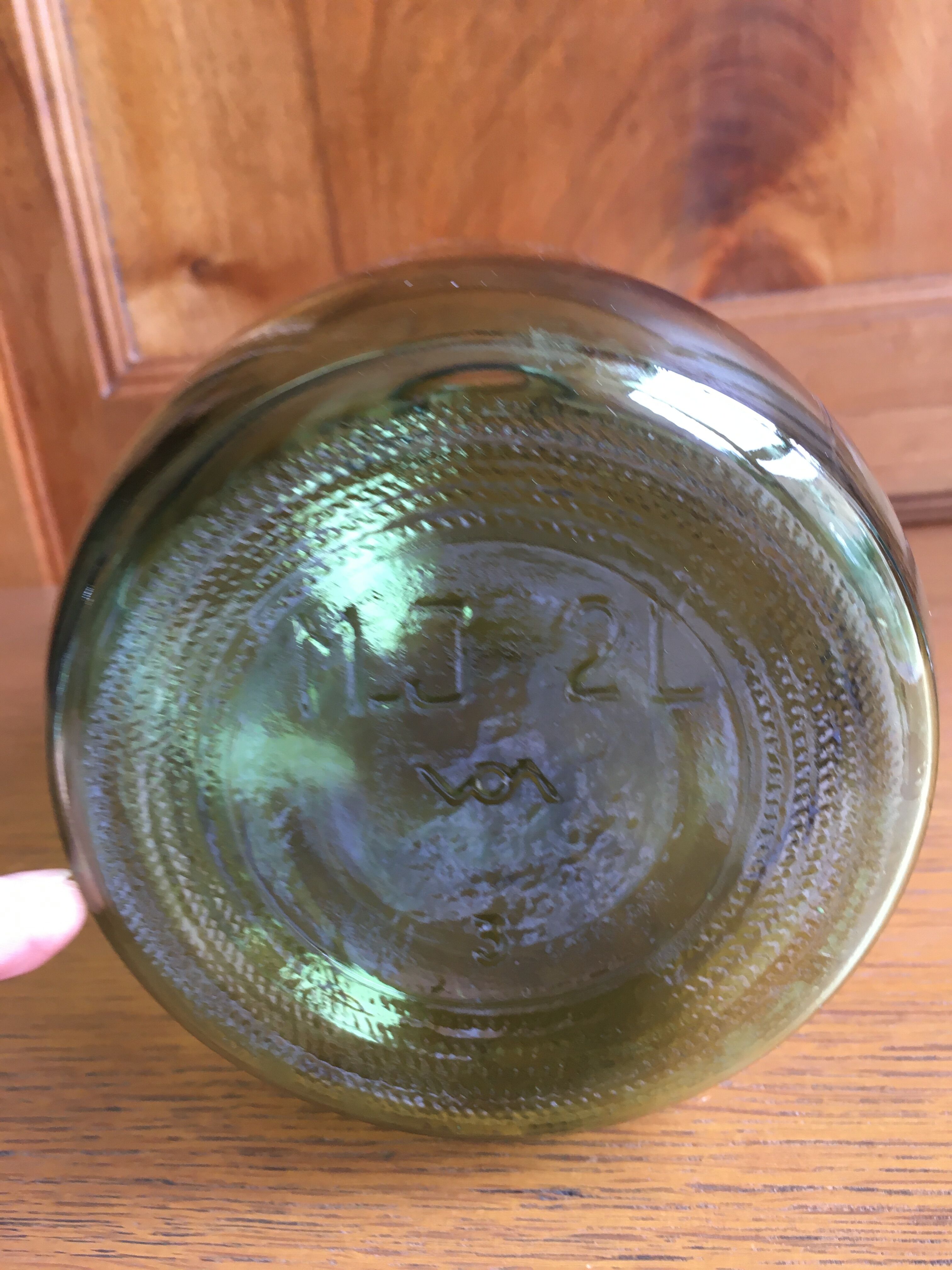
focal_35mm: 29
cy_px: 635
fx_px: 1063
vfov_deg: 61.7
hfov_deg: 48.2
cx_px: 476
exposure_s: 1/33
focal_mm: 4.15
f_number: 2.2
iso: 64
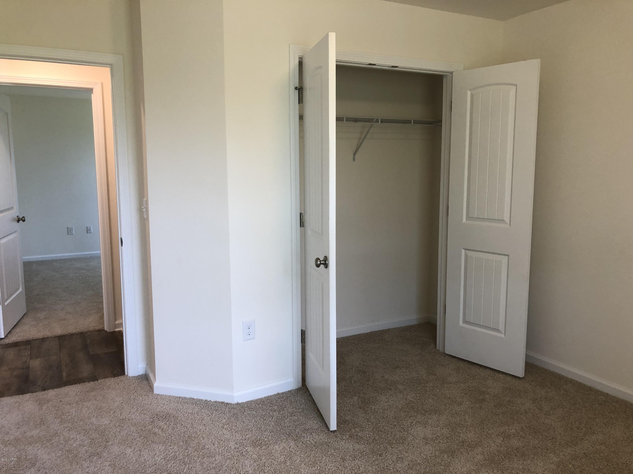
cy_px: 237
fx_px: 512
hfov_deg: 63.4
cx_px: 316
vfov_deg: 49.7
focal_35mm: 28
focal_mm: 3.99
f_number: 1.8
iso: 25
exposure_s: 1/30
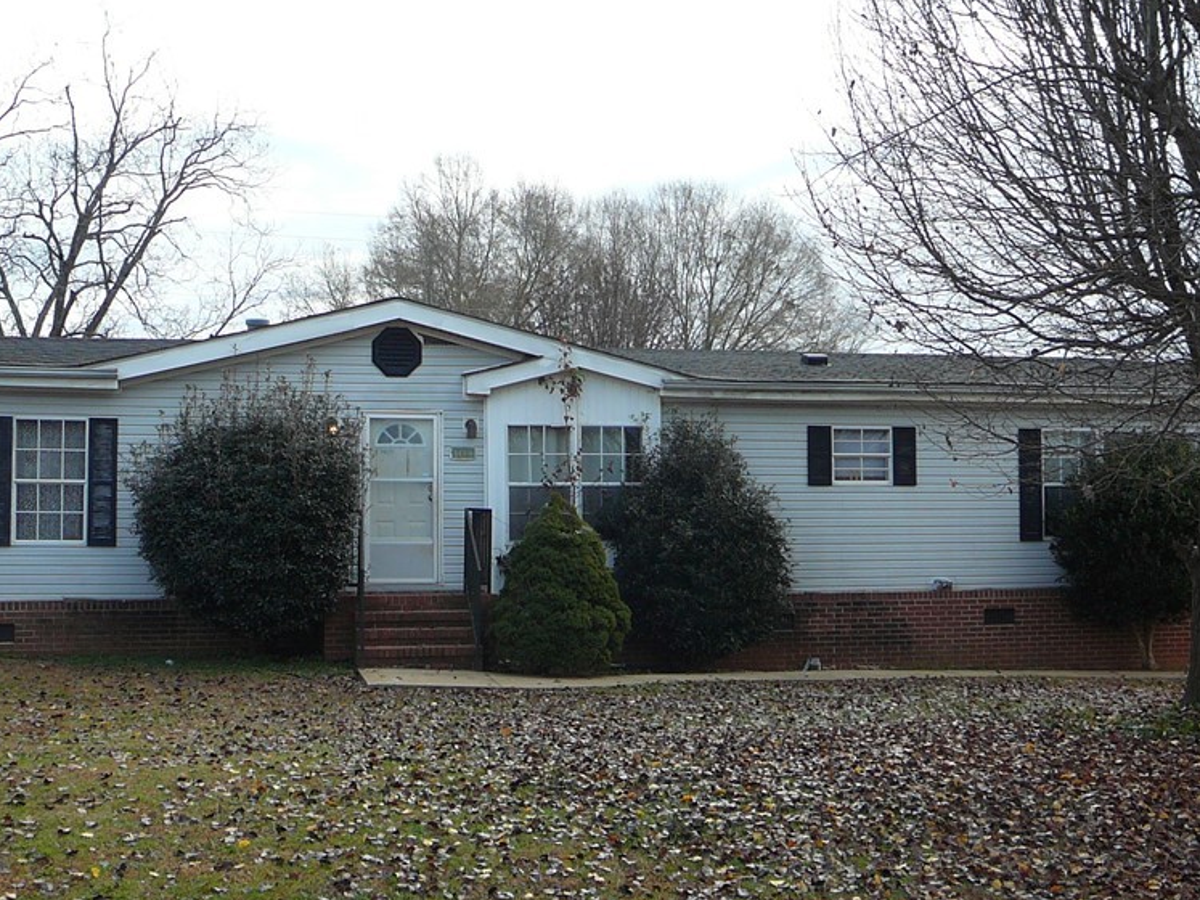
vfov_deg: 30.2
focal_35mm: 48
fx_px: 1664
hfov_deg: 39.6
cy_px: 522
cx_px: 680
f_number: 2.8
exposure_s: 1/320
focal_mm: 5.2
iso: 80
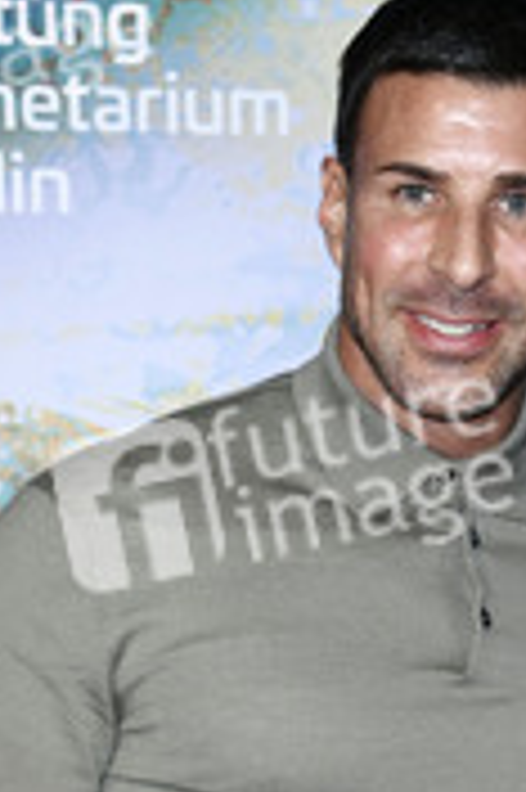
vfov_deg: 11.0
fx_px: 4084
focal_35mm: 186
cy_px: 711
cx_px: 414
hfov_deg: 7.4
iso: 500
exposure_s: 1/160
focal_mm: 82
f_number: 5.6
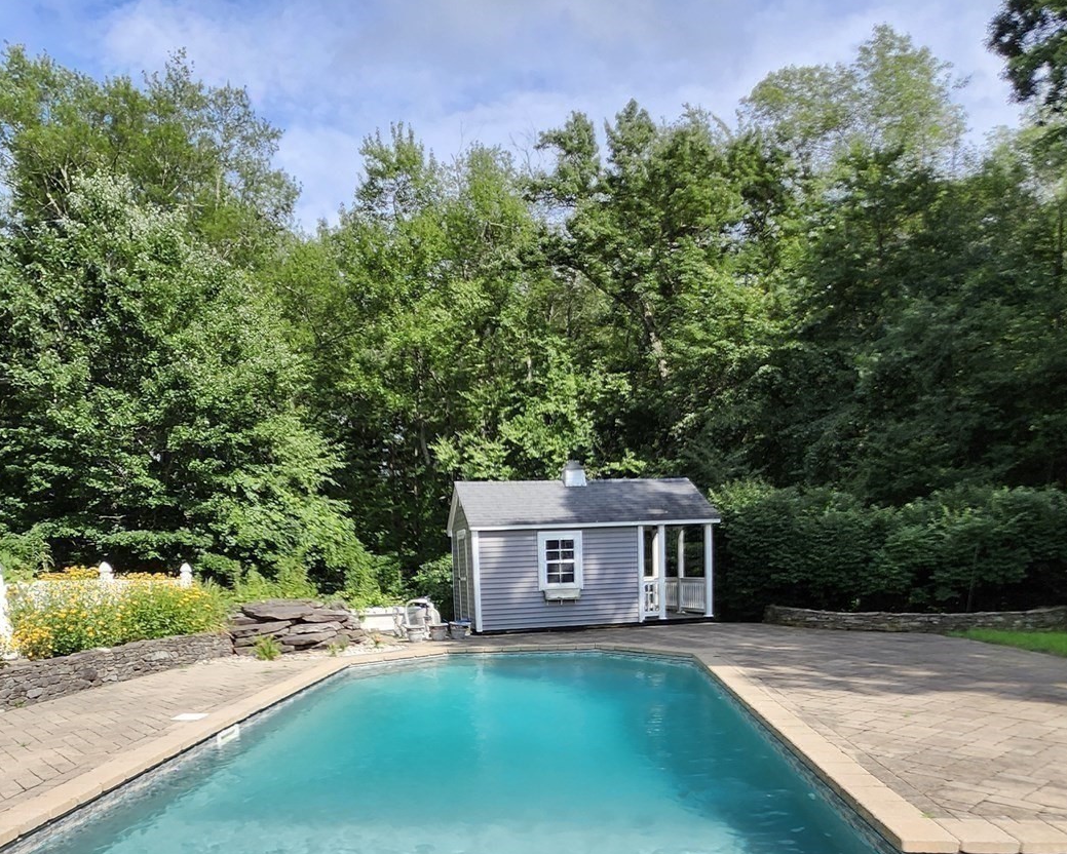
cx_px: 474
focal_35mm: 25
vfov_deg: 52.3
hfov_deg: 67.9
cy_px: 710
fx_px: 790
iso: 40
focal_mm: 1.74
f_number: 2.2
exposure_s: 1/1332
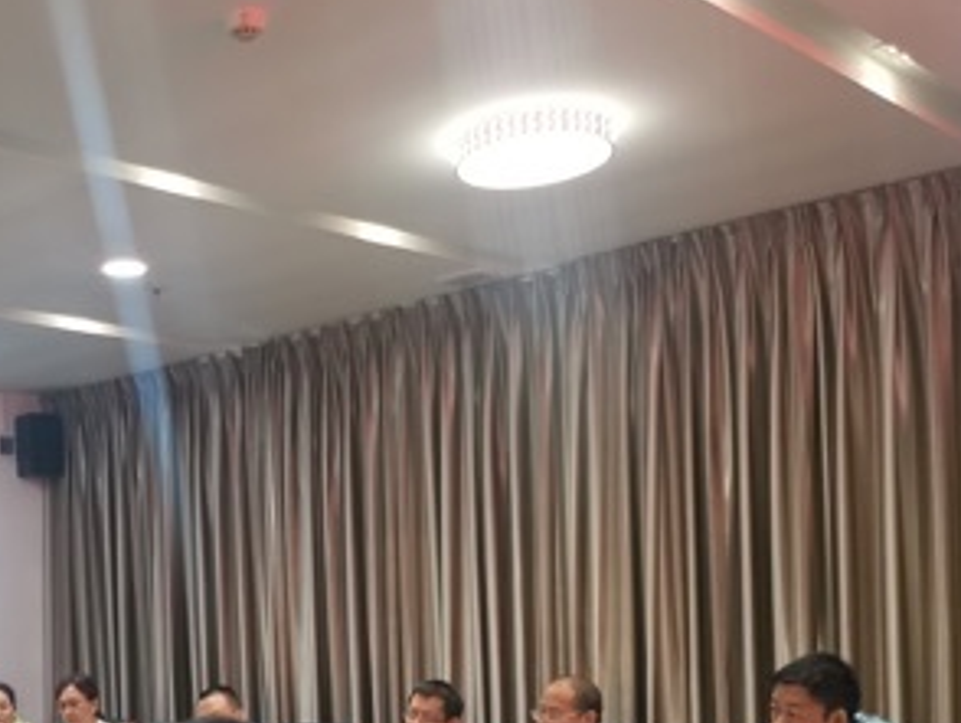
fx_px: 1473
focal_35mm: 53
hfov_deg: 34.9
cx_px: 173
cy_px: 664
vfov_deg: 26.5
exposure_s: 1/100
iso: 320
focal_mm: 4.66
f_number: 1.4
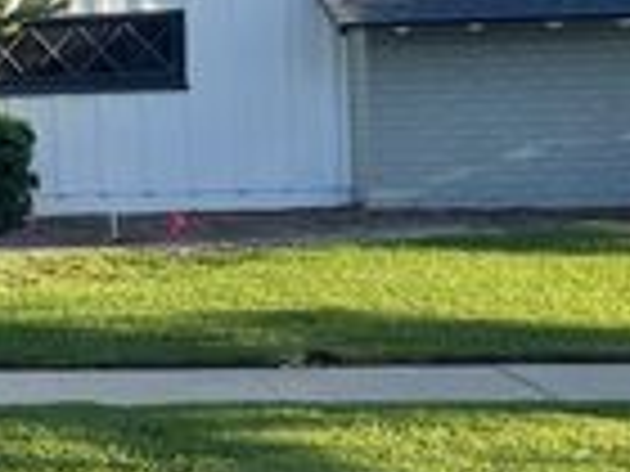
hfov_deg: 19.3
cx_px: -220
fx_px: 1693
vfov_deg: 15.8
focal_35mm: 93
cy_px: 146
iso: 32
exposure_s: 1/1225
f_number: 1.6
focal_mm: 5.1
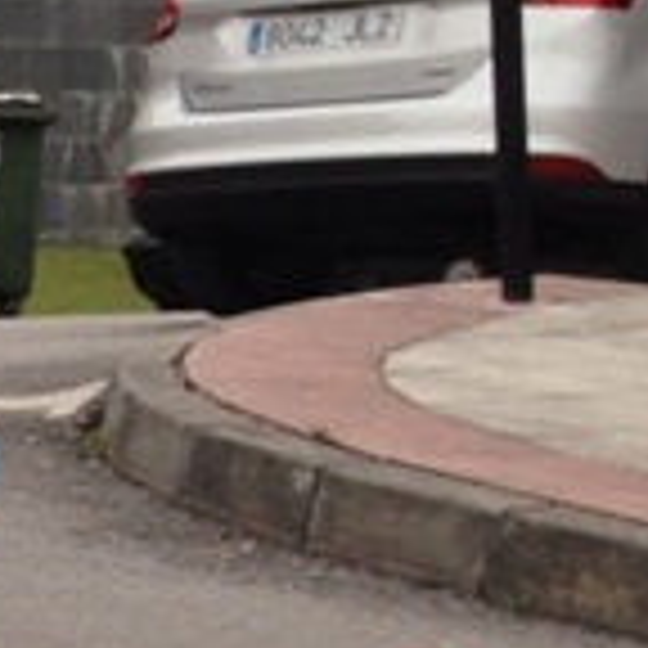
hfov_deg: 7.2
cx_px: -1508
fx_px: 4384
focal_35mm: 207
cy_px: 702
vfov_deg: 8.4
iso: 50
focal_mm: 4.12
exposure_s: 1/259
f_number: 2.4
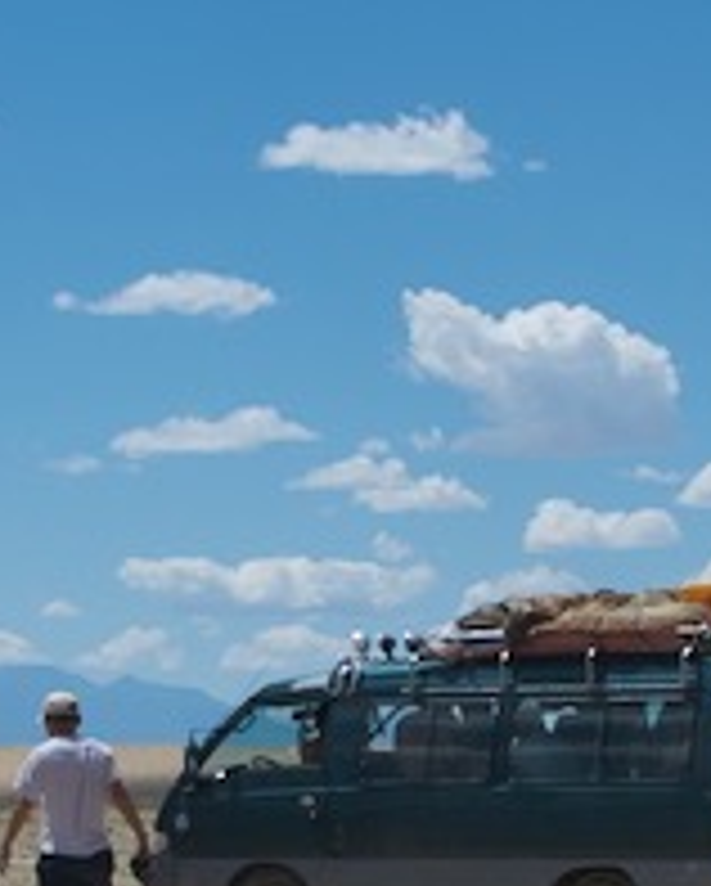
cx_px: 495
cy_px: 663
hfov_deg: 8.6
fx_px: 4727
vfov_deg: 10.7
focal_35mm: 180
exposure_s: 1/400
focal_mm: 28
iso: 200
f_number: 10
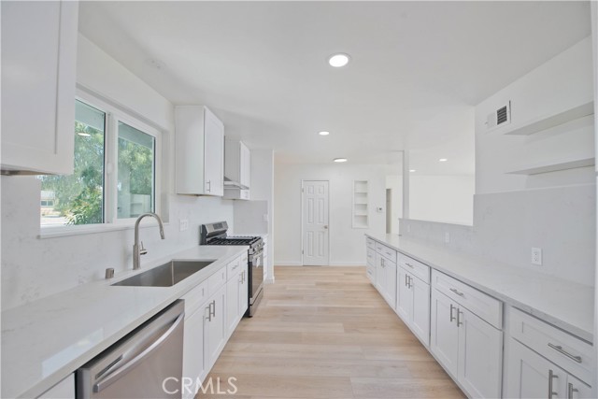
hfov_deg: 104.2
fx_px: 233
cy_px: 200
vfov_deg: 81.2
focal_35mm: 14
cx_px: 299
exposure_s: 1/200
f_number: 5.6
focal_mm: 14
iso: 400
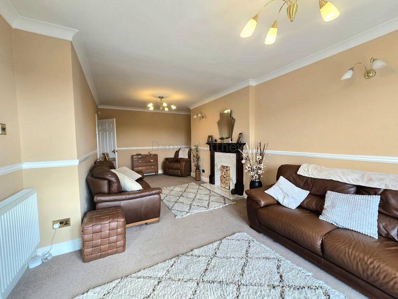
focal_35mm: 13
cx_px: 199
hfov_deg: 106.2
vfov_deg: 89.9
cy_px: 150
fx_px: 149
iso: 50
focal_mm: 2.2
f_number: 2.2
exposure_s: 1/50.3
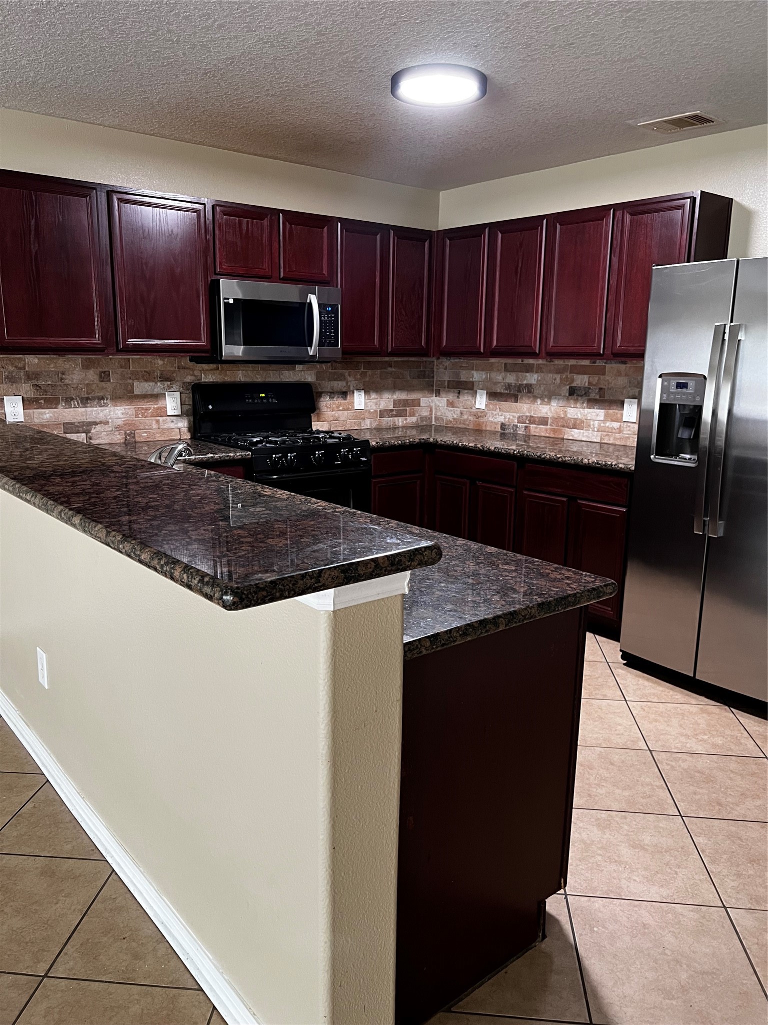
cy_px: 512
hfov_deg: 53.1
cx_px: 384
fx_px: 769
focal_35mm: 26
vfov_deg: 67.3
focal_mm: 5.7
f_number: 1.5
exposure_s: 1/60
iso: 500
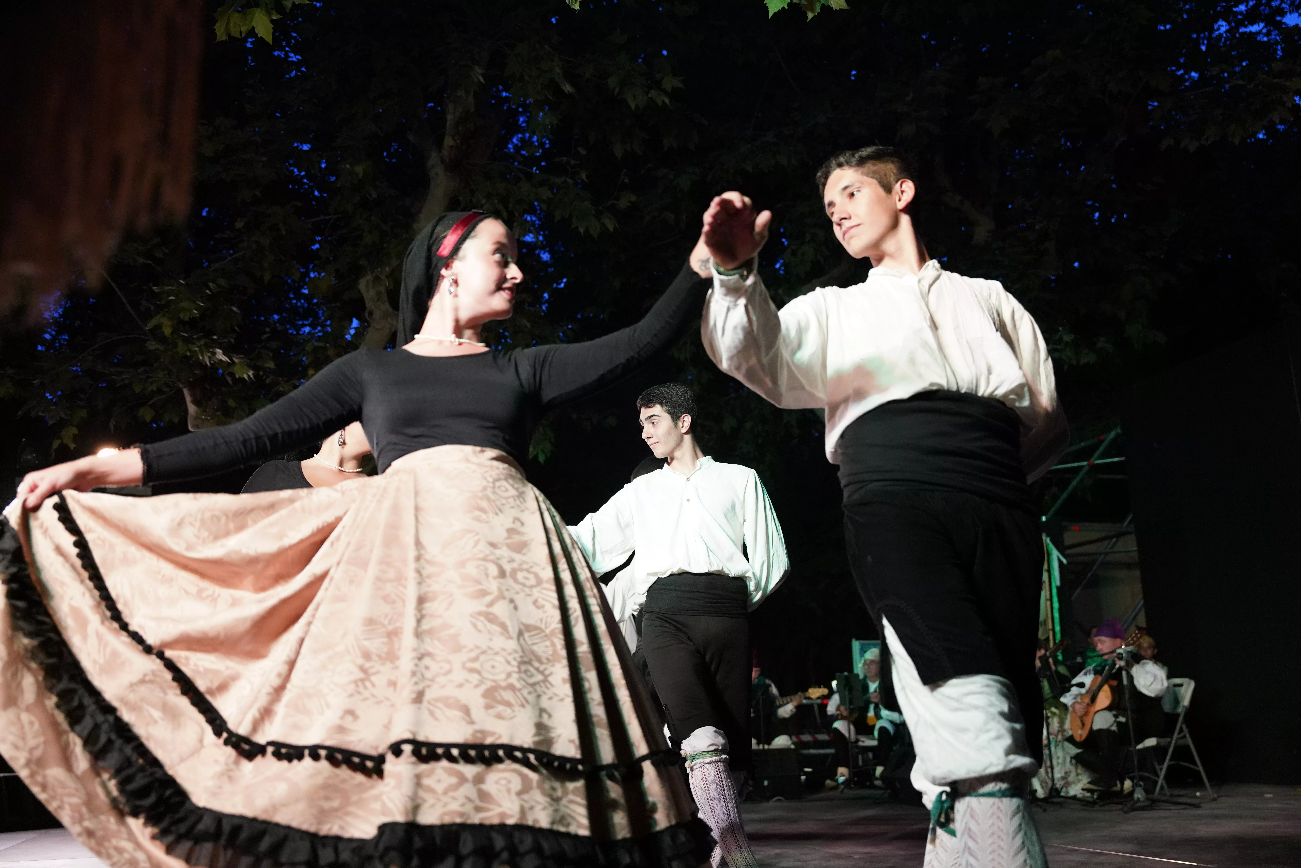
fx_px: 1193
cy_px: 434
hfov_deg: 57.2
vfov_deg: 40.0
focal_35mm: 33
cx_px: 650
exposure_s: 1/500
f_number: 2.8
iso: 5000
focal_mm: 33
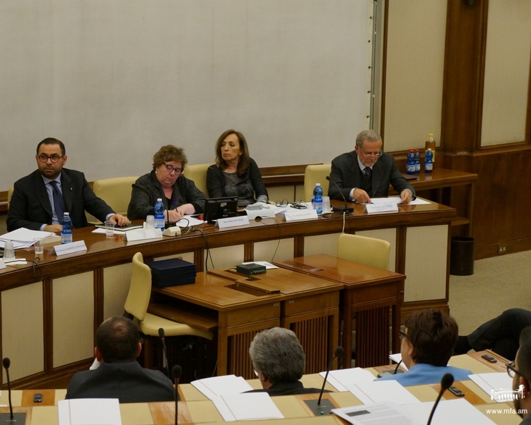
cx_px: 219
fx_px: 1471
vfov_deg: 16.4
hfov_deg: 20.4
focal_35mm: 94
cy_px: 213
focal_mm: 55
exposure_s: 1/160
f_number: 5.6
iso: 2000
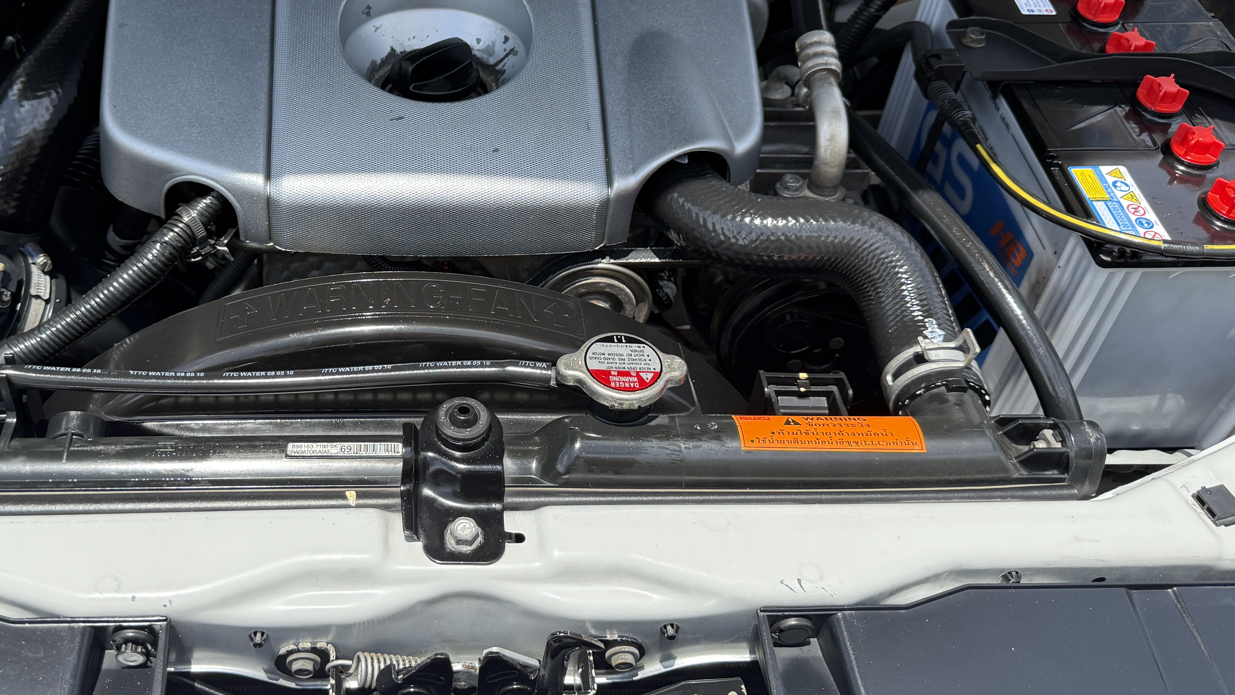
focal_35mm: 37
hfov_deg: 53.2
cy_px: 211
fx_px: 1212
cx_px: 440
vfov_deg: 31.6
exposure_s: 1/1949
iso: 100
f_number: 1.78
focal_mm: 6.76
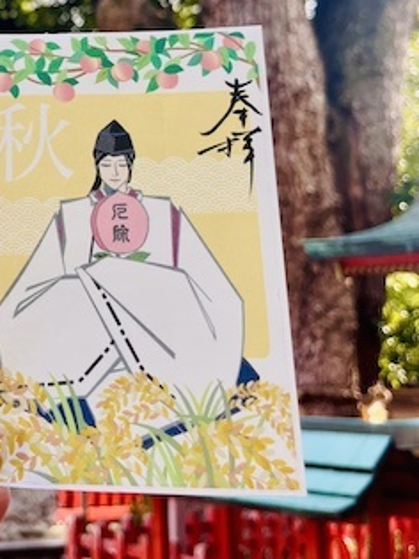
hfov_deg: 25.2
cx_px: -2
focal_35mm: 55
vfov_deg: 33.1
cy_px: 56
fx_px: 888
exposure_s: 1/649
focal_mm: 5.1
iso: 50
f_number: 1.6
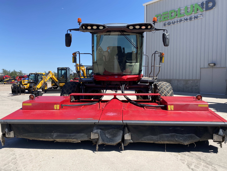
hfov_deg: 67.3
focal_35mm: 26
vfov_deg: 53.1
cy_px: 86
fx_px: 170
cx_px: 114
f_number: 1.8
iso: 32
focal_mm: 4.25
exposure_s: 1/2028
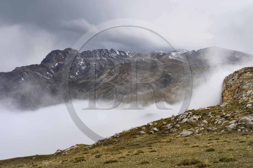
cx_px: 126
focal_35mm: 56
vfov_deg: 24.2
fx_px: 393
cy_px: 84
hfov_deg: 35.7
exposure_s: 1/250
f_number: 16
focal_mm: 56
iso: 400
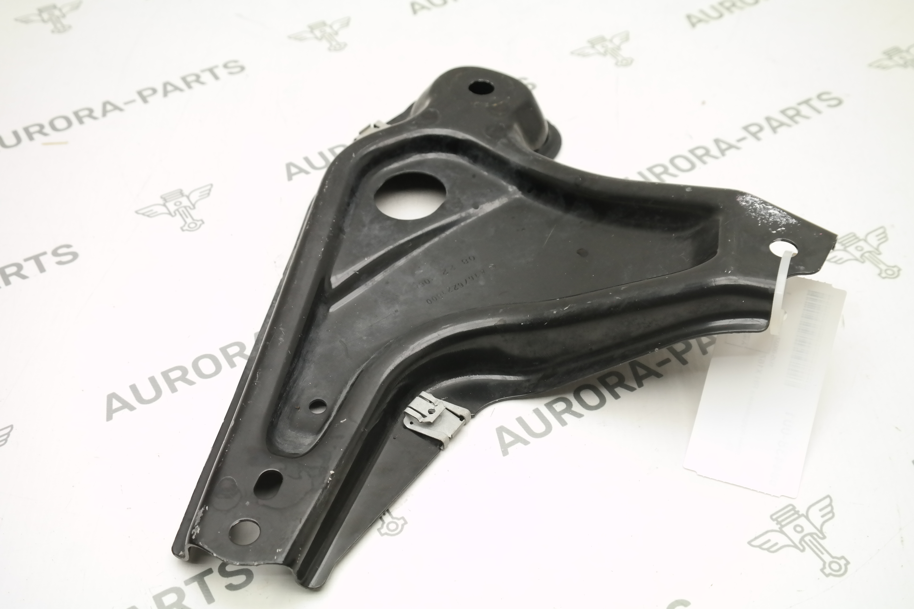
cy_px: 304
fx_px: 1168
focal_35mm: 46
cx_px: 457
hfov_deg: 42.7
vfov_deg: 29.2
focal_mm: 30
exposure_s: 1/250
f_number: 6.3
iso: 1600
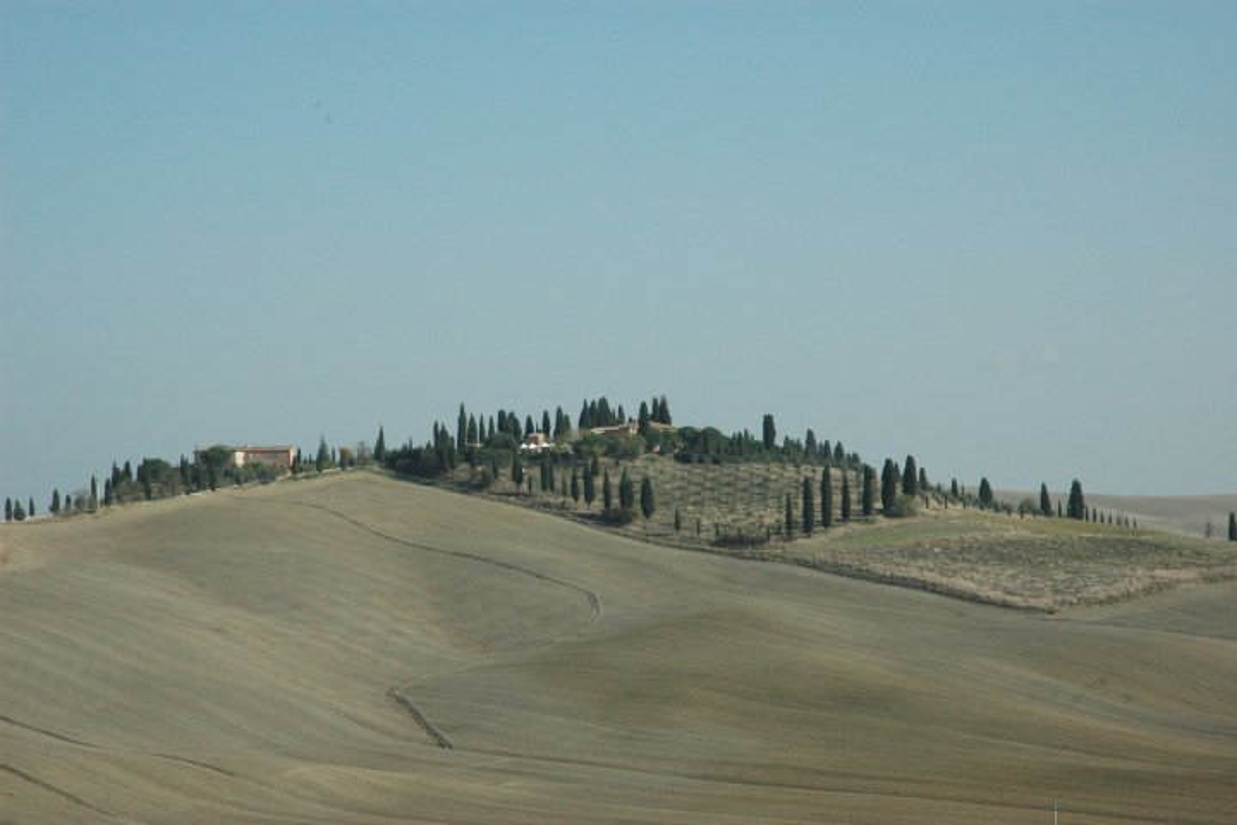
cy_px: 412
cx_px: 618
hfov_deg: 19.5
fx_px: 3608
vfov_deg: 13.0
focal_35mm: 105
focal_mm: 70
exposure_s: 1/800
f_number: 14
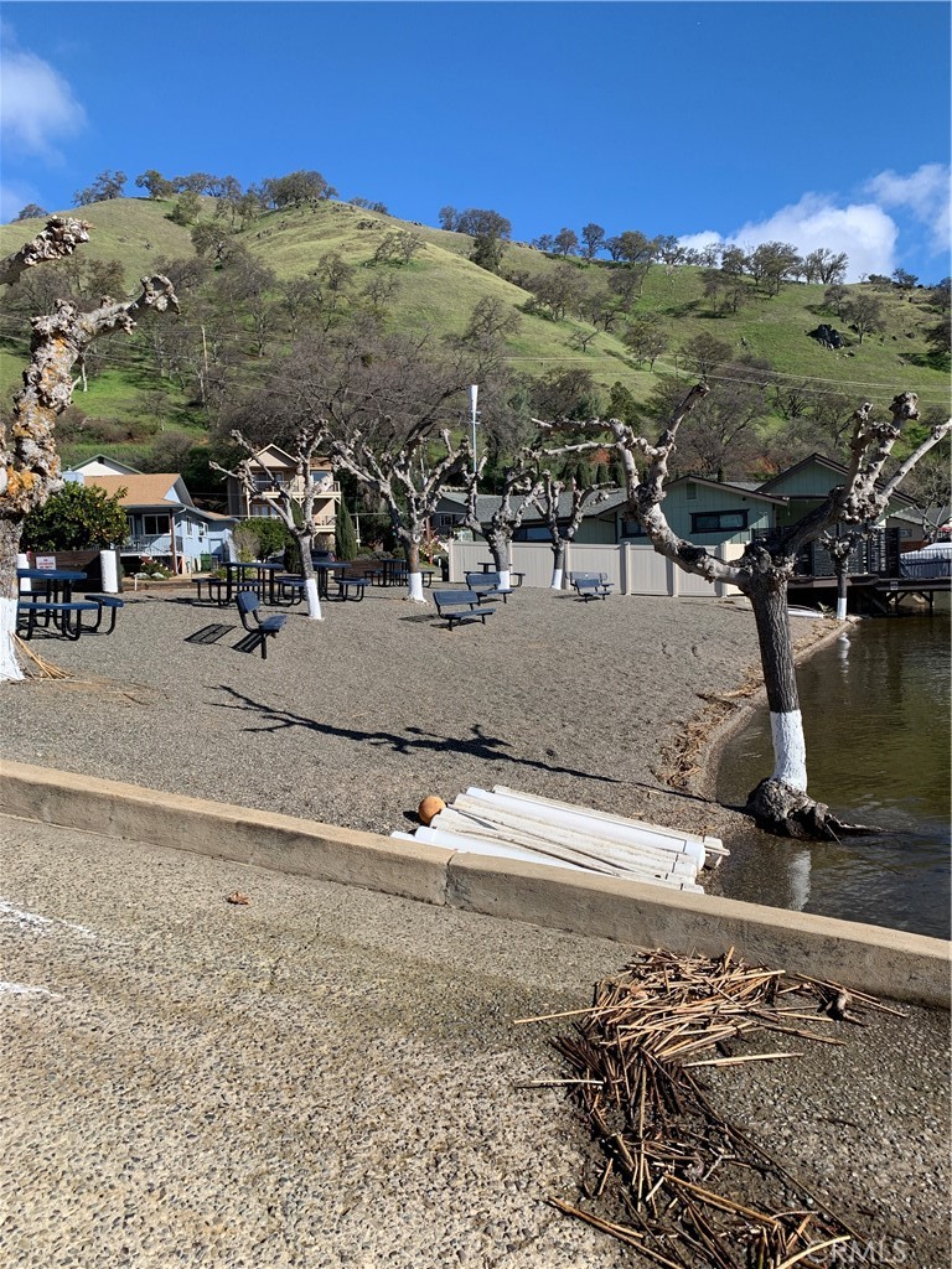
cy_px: 634
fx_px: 953
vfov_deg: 67.3
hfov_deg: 53.1
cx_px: 476
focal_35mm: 26
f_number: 1.8
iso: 25
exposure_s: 1/1880
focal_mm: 4.25
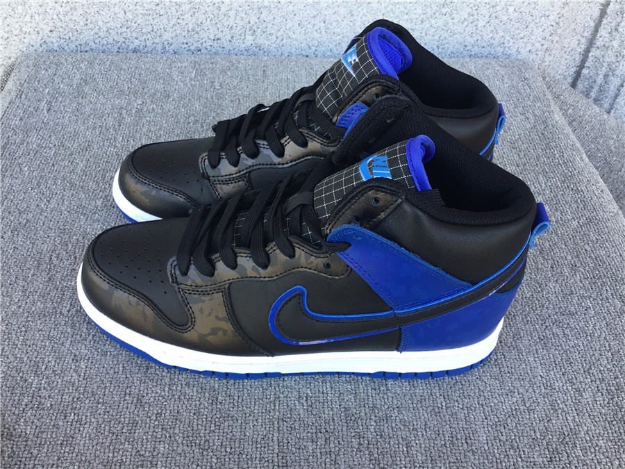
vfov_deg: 45.4
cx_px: 312
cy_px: 234
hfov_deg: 58.4
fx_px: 560
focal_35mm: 31
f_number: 2.4
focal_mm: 3.3
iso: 25
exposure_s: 1/50
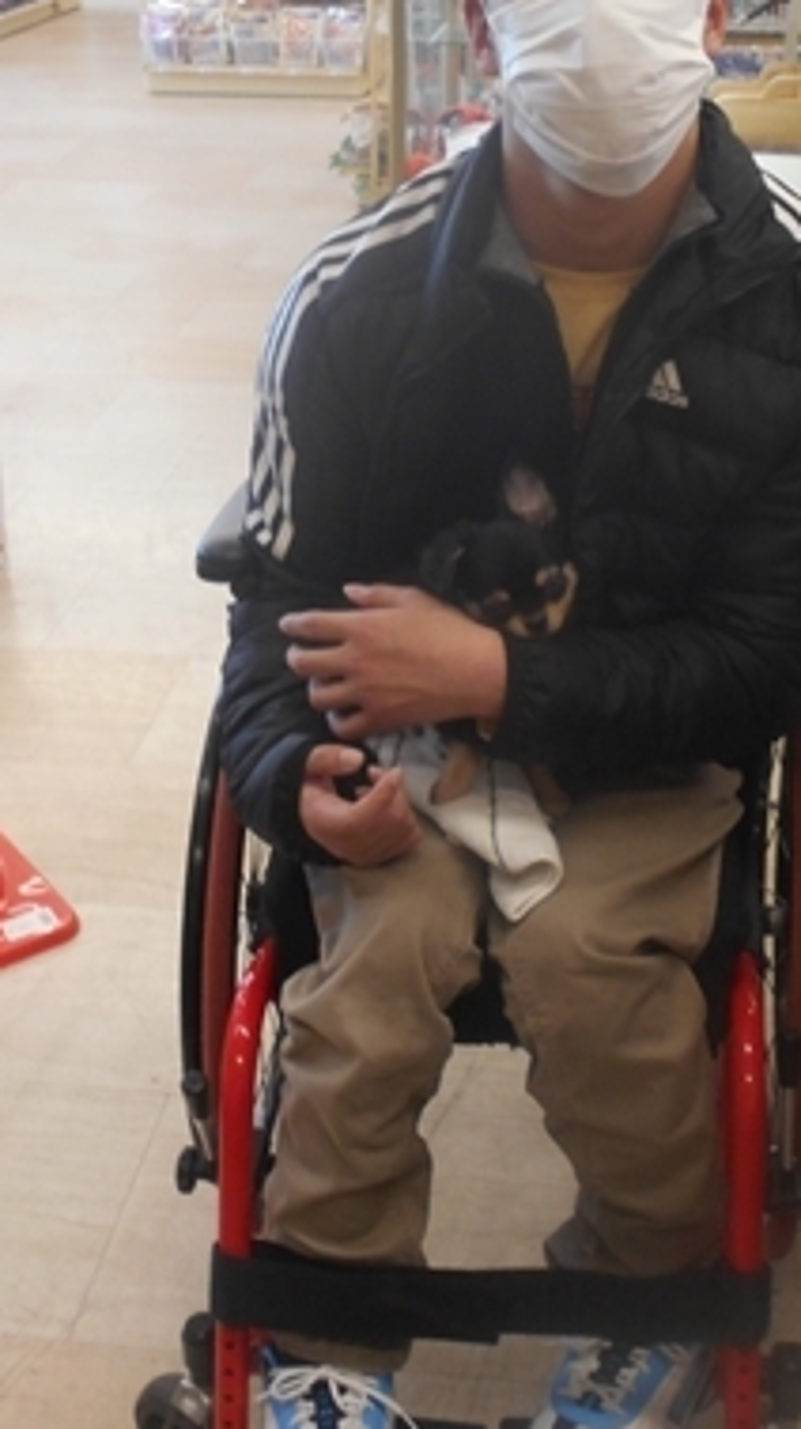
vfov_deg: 45.3
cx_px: 506
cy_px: 586
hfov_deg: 26.4
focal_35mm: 45
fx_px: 1703
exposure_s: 1/30
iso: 180
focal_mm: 4.6
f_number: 3.2
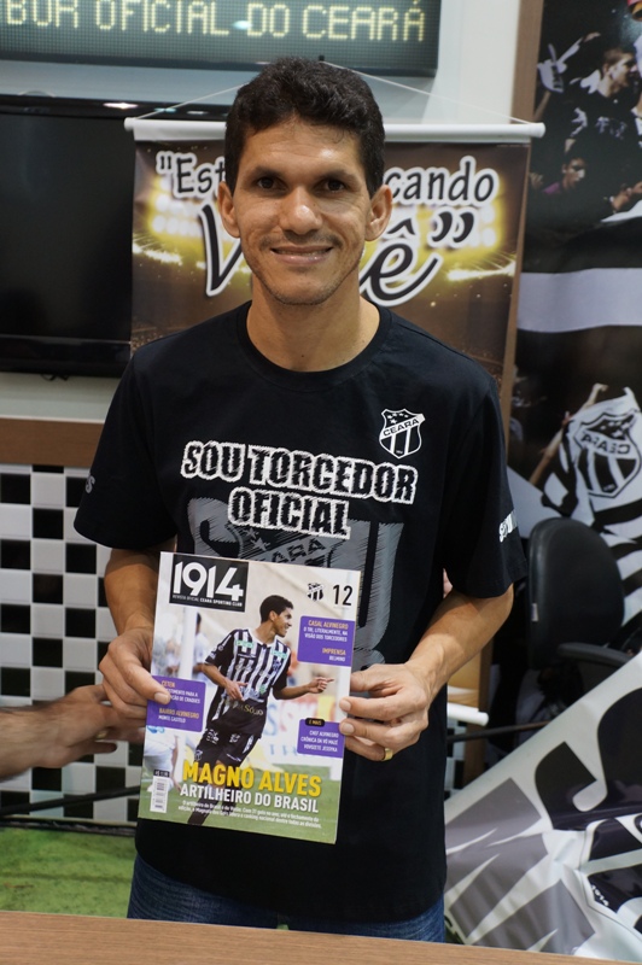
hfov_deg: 34.2
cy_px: 482
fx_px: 1045
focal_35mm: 39
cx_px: 321
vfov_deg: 49.6
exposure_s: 1/60
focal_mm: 26
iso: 800
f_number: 4
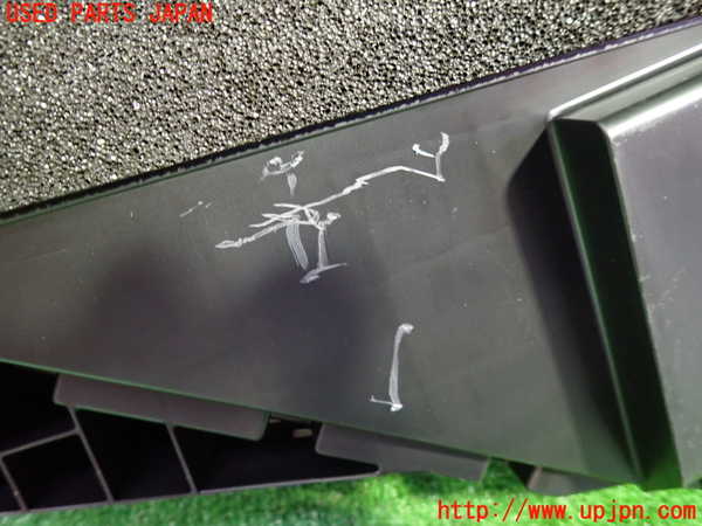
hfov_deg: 69.4
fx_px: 507
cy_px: 263
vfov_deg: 54.9
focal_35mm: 25
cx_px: 351
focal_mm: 4.5
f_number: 2
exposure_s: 1/25
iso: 800
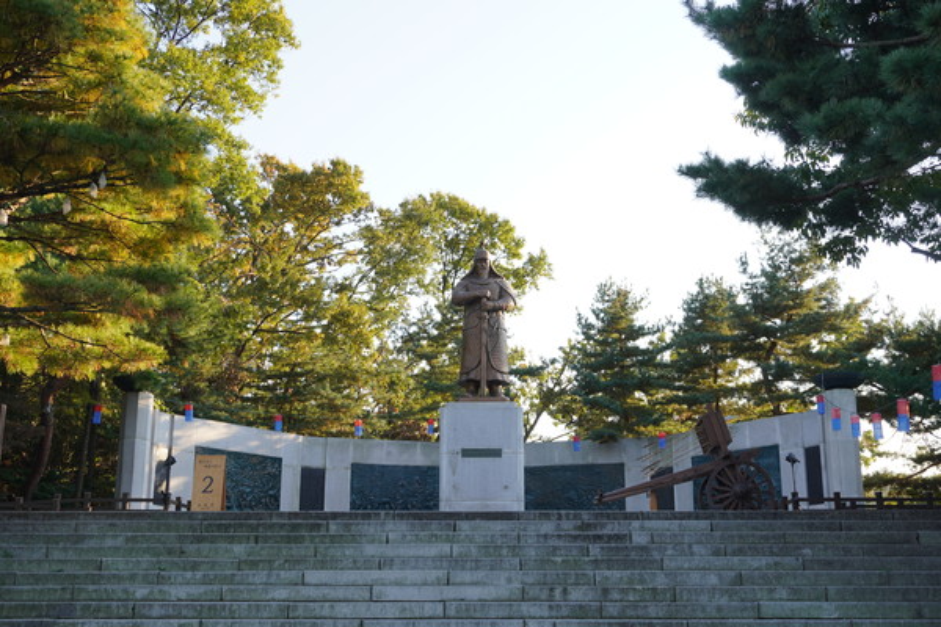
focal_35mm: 42
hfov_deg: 46.4
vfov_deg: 31.9
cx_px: 470
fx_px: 1098
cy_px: 314
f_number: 5.6
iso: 100
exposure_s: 1/100
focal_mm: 28
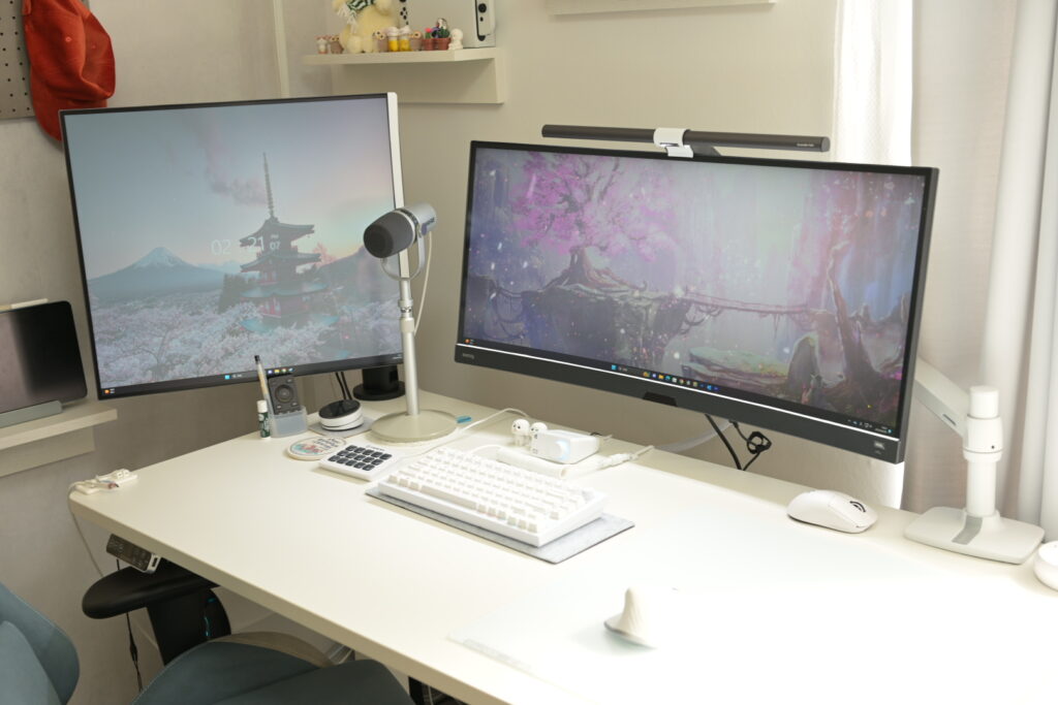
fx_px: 1176
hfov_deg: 48.5
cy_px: 352
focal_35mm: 40
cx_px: 529
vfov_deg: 33.4
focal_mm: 40
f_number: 5
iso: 100
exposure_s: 1/13
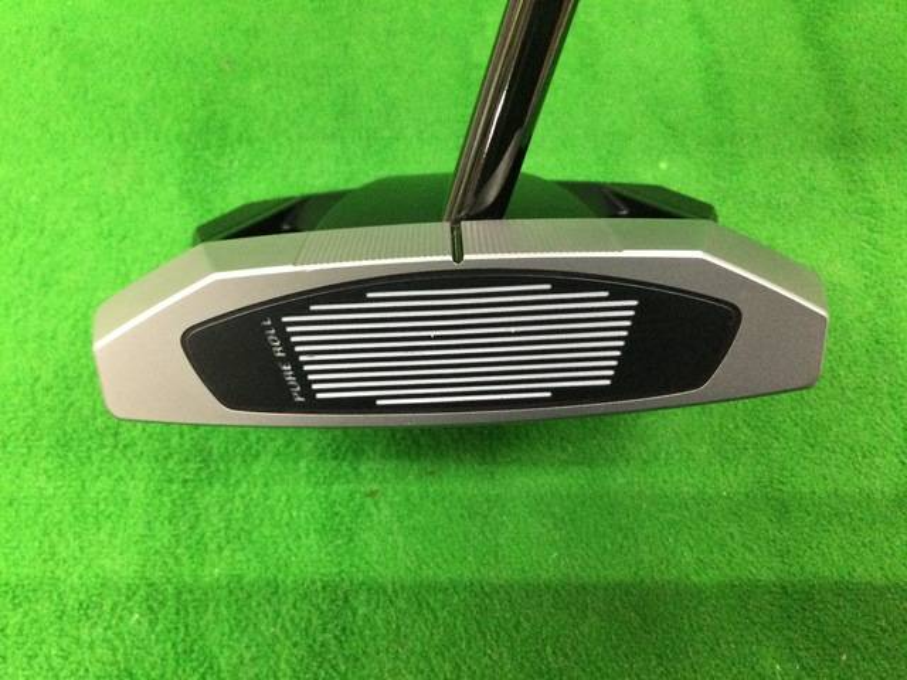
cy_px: 340
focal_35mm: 31
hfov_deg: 58.4
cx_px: 454
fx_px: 812
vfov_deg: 45.4
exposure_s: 1/30
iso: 200
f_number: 2.4
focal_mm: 3.3
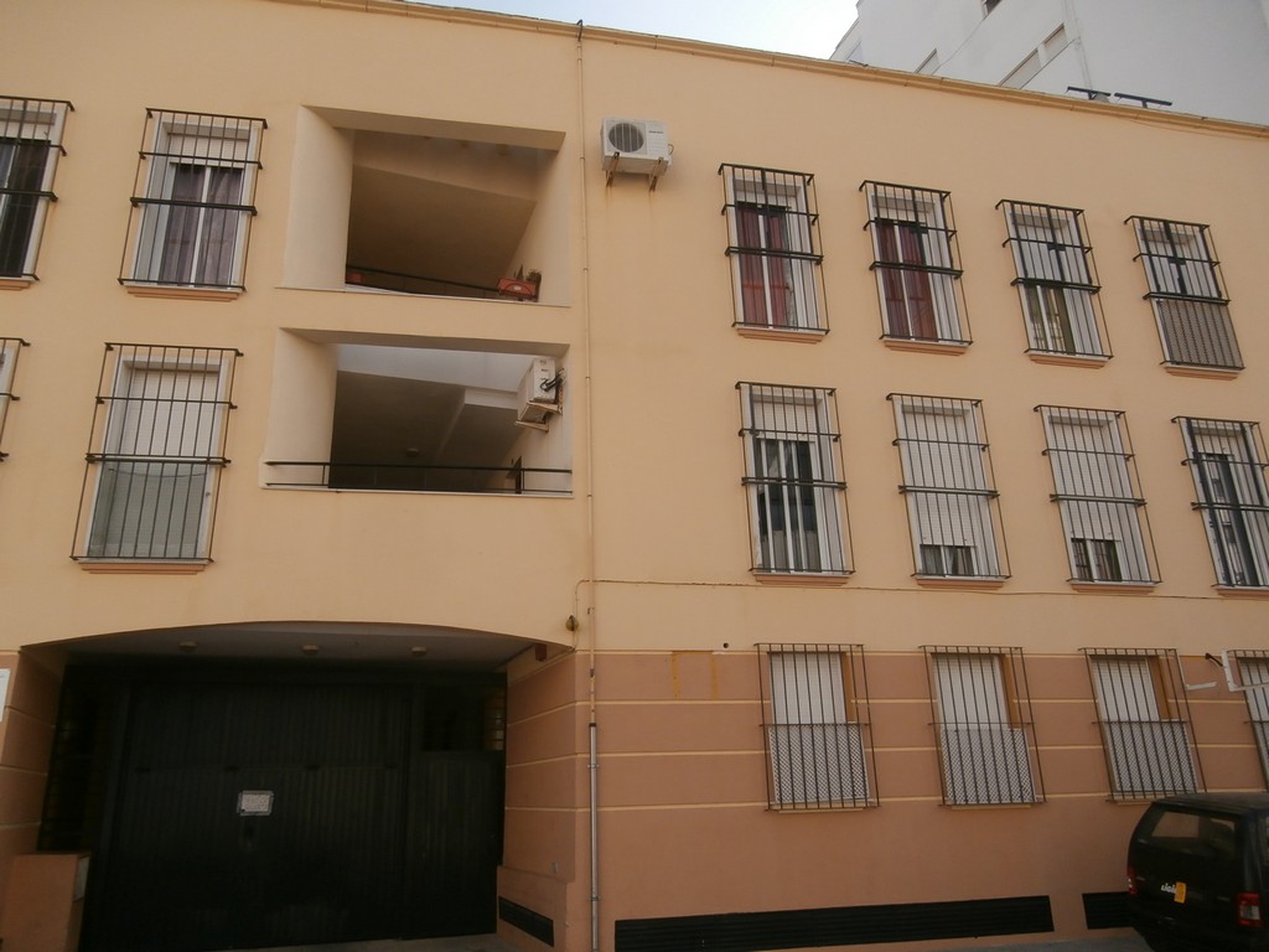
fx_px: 880
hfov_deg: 71.6
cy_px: 476
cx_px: 634
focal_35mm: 24
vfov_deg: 56.8
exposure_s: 1/1000
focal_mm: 4.2
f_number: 3
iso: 100
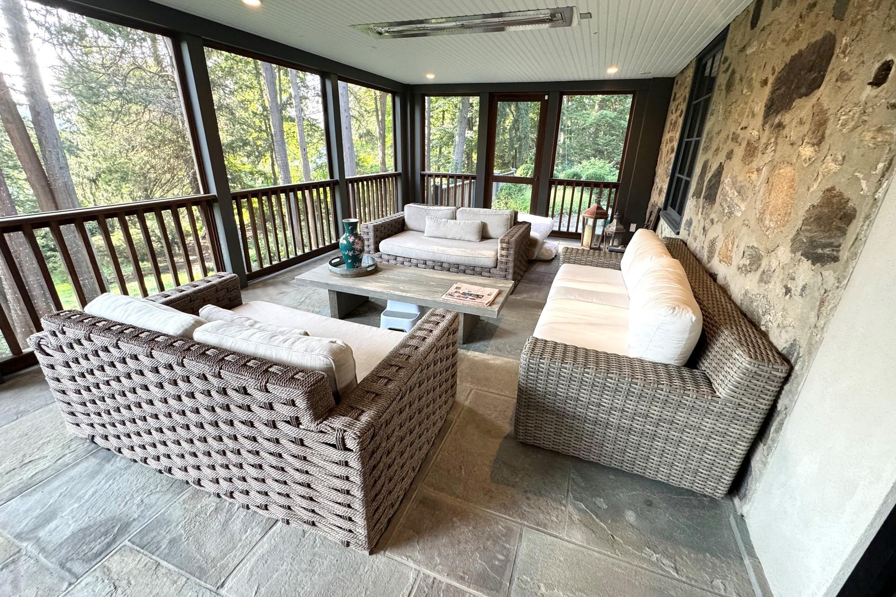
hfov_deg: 100.4
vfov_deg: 77.3
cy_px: 287
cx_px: 453
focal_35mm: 15
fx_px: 373
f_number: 2.2
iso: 250
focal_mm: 2.22
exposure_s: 1/120
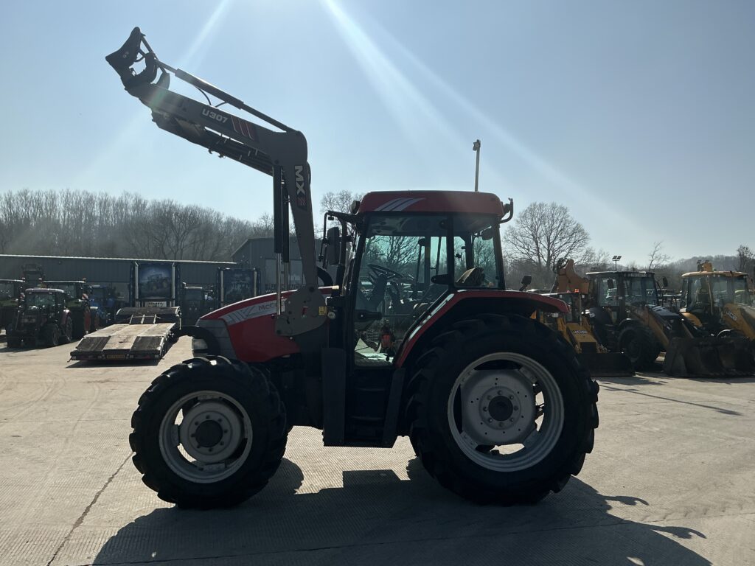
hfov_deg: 63.4
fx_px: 611
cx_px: 378
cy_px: 283
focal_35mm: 28
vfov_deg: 49.7
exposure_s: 1/6536
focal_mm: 3
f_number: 1.8
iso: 25
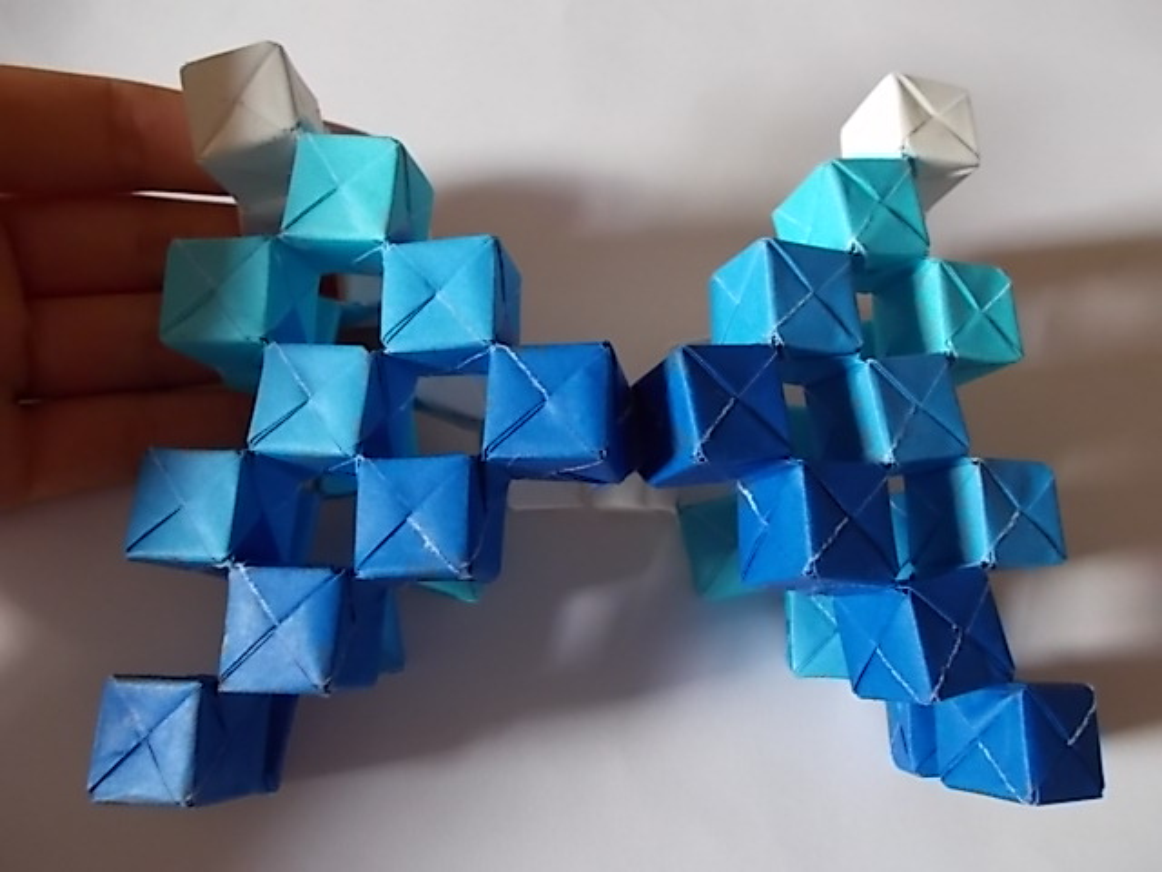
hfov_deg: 67.3
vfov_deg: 53.1
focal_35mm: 26
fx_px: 873
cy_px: 436
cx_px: 581
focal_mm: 4.6
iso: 200
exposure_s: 1/25
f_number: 3.2
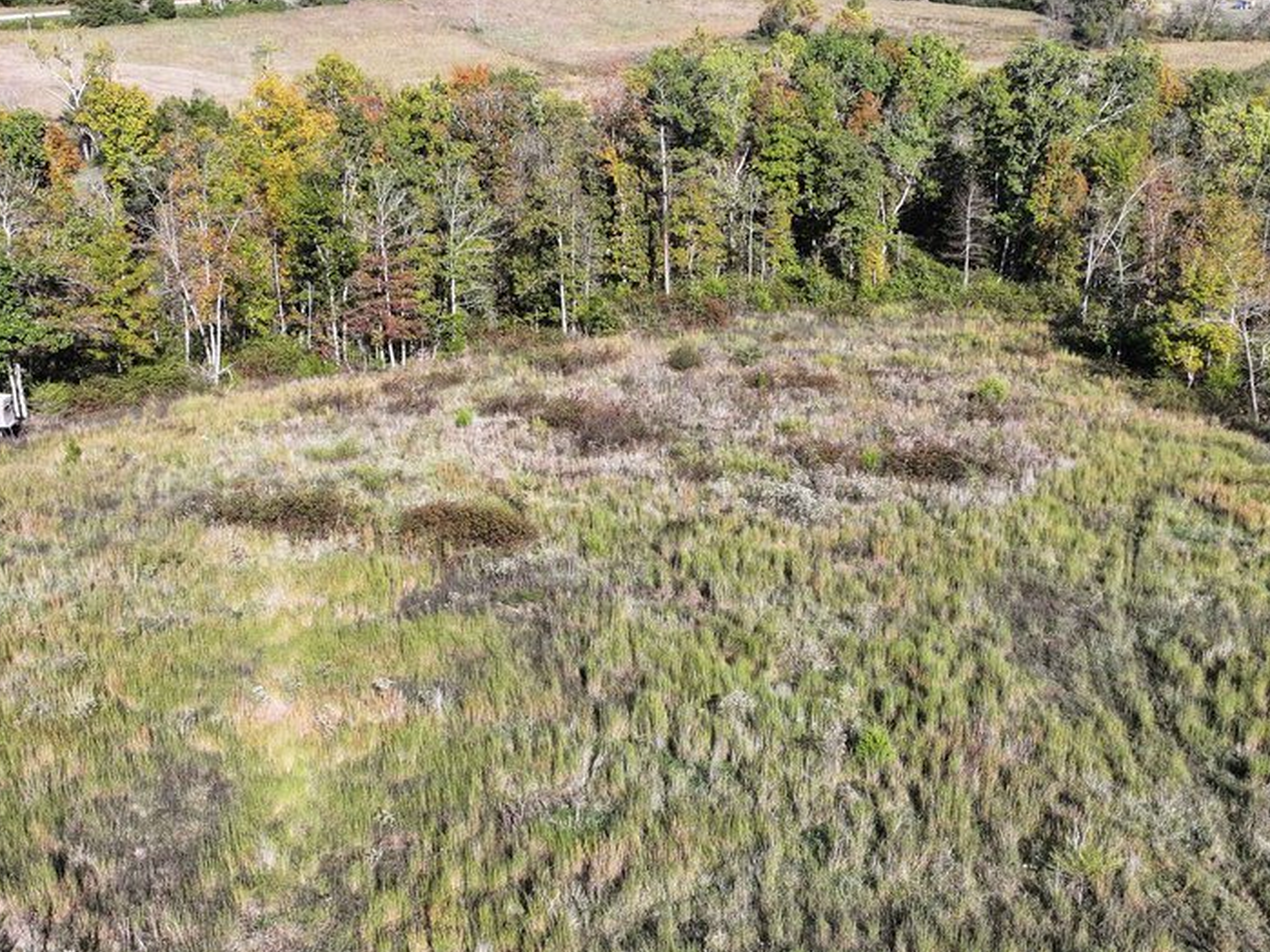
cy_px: 700
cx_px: 708
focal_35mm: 52
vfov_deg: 27.7
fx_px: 1907
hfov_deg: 36.8
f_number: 2.8
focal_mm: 12.29
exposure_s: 1/1000
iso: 100
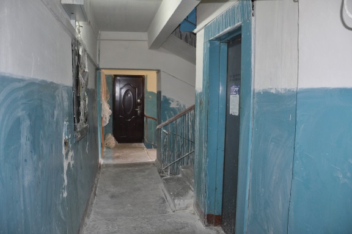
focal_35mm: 27
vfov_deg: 47.9
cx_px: 176
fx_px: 264
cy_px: 117
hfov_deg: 67.4
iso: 800
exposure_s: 1/30
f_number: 3.5
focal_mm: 18
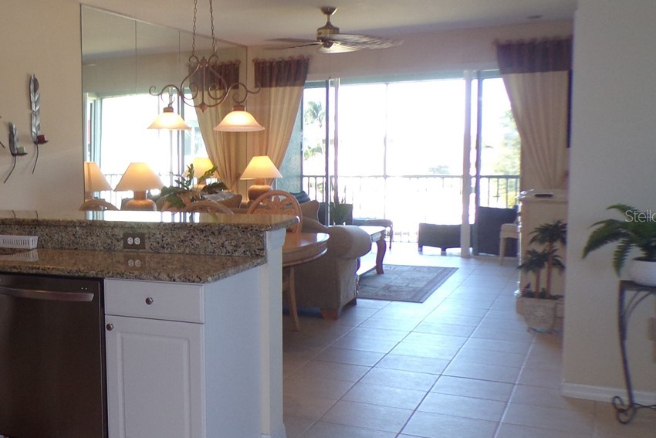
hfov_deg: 39.3
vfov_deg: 28.7
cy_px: 216
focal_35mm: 47
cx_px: 80
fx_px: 857
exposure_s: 1/34
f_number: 3
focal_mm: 4.3
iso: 139
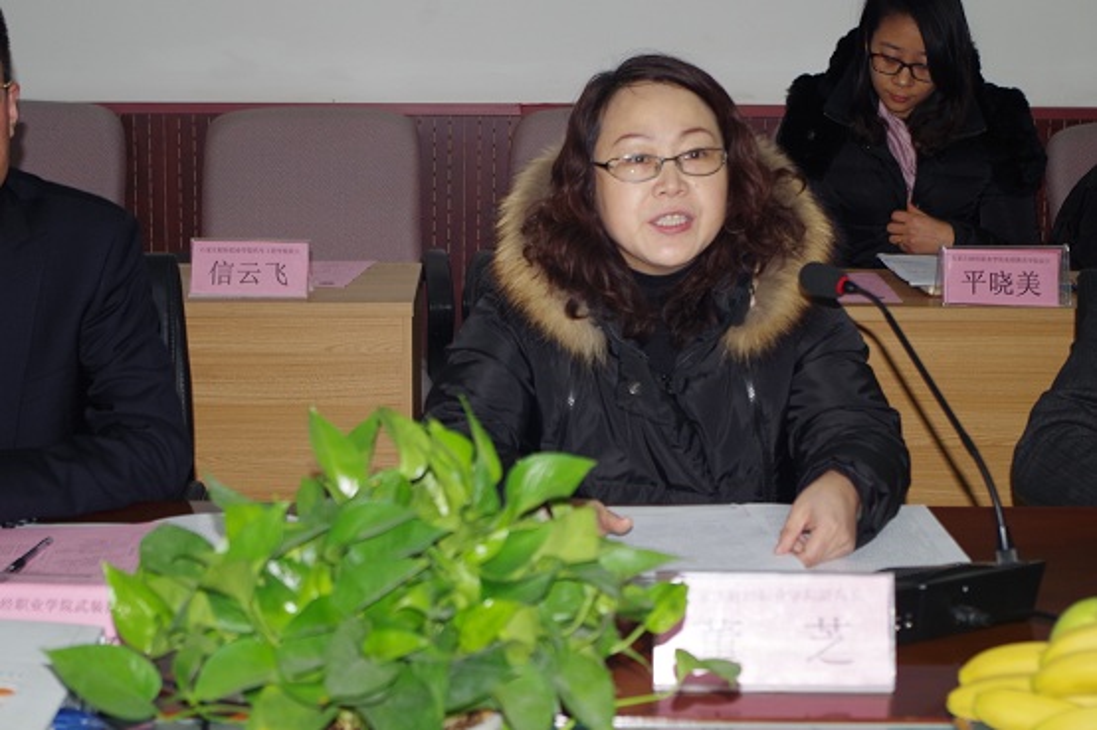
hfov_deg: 24.8
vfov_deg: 16.6
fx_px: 2498
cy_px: 365
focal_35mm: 82
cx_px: 548
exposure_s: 1/40
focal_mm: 55
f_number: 5.6
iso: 400
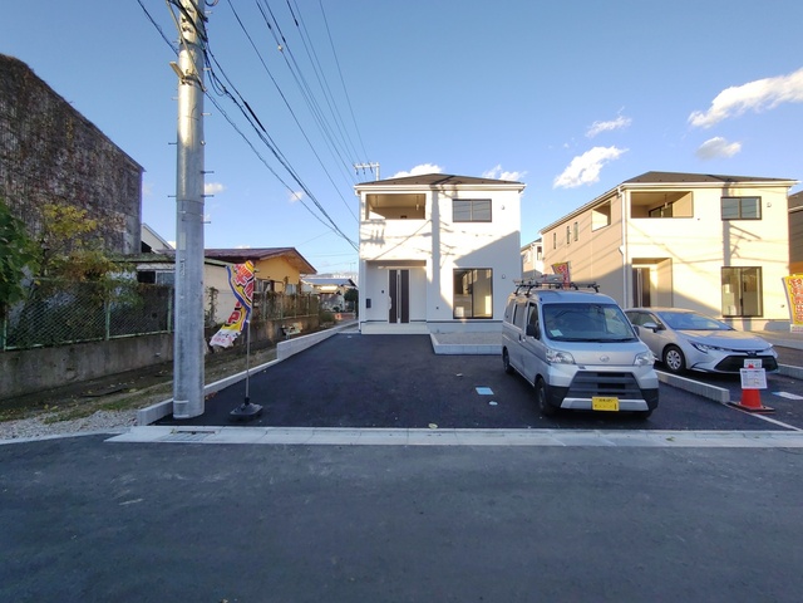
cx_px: 402
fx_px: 348
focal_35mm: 15
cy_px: 302
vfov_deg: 81.7
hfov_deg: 98.2
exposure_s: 1/381
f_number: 2.4
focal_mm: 1.6
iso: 50
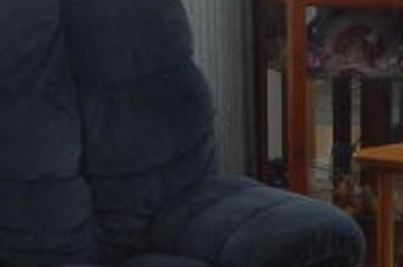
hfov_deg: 12.2
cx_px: 383
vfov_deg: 8.1
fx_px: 1866
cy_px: 320
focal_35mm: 167
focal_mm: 4
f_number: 3
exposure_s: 1/125
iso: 125
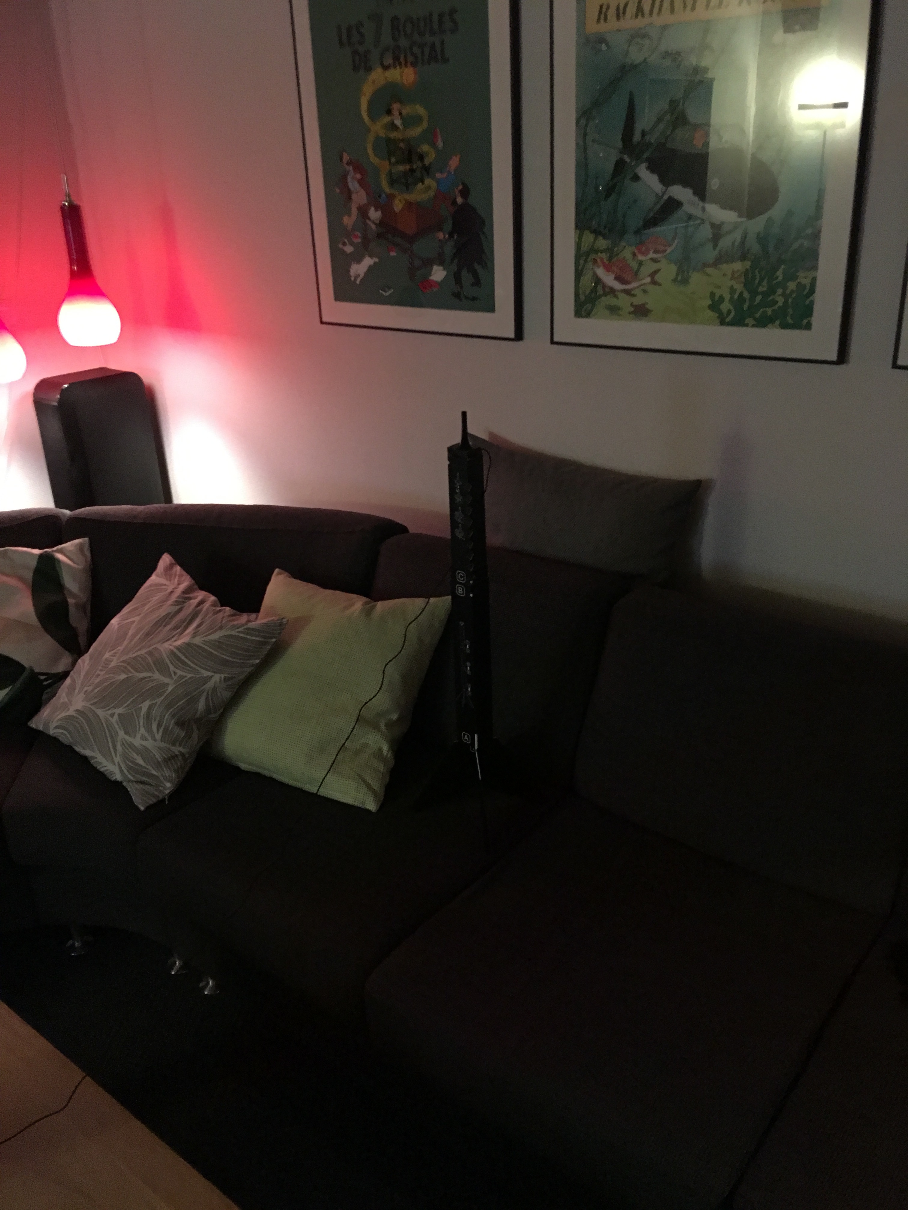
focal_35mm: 29
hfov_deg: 48.2
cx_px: 454
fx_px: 1014
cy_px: 605
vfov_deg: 61.7
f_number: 2.2
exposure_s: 1/4
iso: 100
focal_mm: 4.15
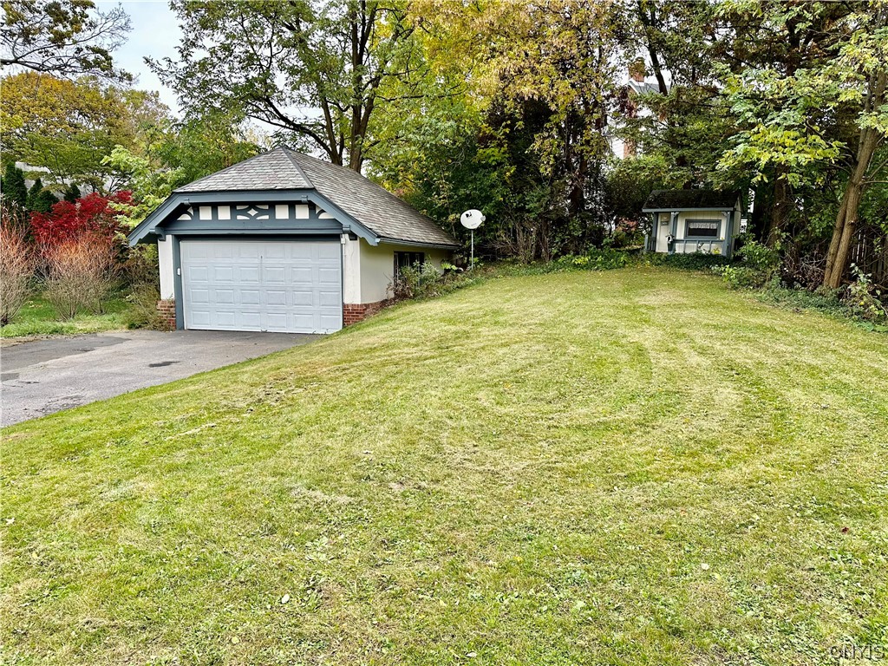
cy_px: 333
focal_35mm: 24
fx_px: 616
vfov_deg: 56.8
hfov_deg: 71.6
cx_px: 444
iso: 80
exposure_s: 1/399
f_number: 1.78
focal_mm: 6.86
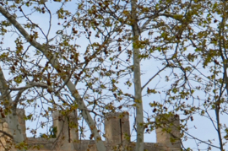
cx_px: -345
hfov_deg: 6.4
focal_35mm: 304
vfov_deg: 4.5
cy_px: 262
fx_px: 1922
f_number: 8
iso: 100
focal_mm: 38
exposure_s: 1/250
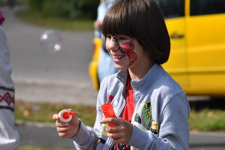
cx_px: 145
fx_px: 1761
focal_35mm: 282
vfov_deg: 4.9
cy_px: 86
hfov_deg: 7.3
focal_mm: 140
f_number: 7.1
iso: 800
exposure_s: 1/3200
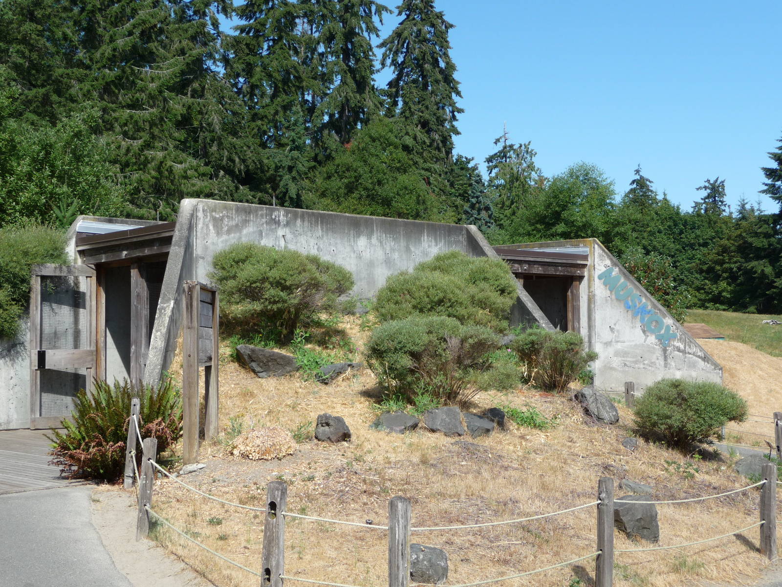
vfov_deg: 26.6
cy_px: 294
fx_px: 1242
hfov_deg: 34.9
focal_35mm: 55
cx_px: 391
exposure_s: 1/500
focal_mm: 9.3
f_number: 4.3
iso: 100
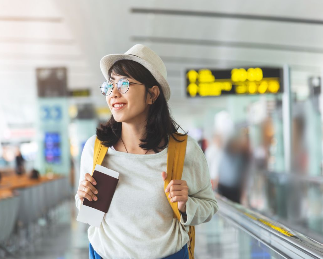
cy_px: 130
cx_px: 139
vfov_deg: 11.4
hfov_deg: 14.2
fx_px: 1300
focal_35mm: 136
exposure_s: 1/100
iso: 320
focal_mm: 120
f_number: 4
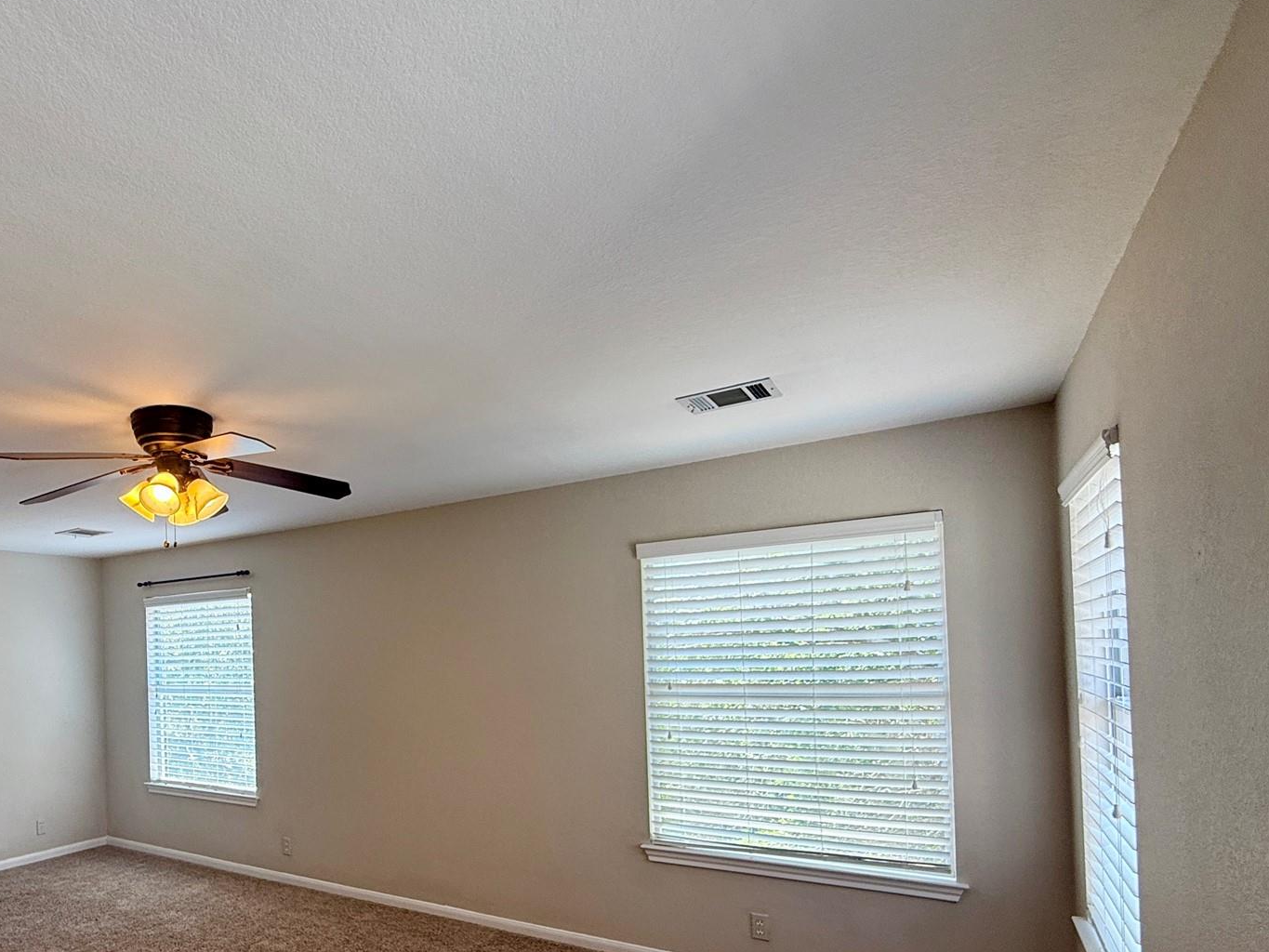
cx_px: 382
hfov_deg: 75.4
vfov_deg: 61.8
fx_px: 770
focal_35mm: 21
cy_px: 641
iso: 64
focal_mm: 2.22
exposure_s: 1/120
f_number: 2.2
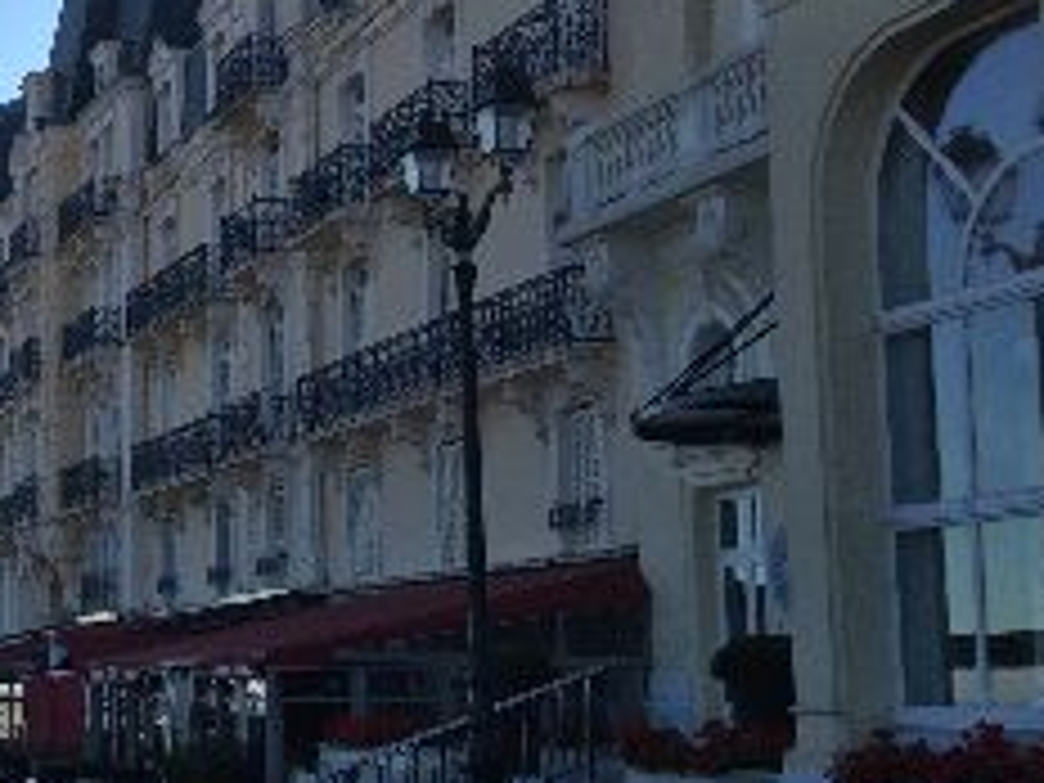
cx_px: -238
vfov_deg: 19.6
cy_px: 418
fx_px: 2262
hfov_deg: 23.5
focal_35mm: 75
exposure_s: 1/2475
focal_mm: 4.15
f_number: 2.2
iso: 32
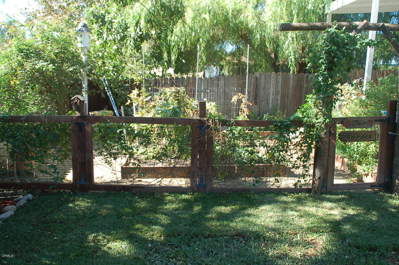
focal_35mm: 33
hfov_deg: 57.3
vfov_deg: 39.9
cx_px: 200
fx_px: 365
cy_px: 132
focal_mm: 22
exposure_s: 1/125
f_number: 5.6
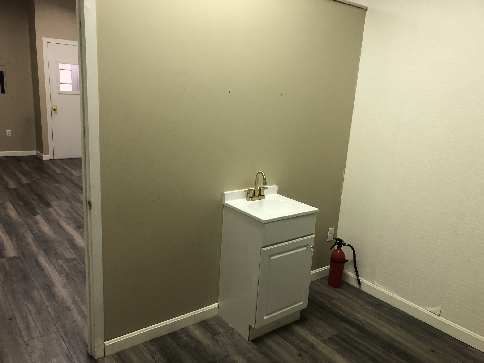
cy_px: 182
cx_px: 242
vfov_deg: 49.7
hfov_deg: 63.4
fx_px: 391
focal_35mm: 28
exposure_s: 1/15
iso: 40
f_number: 1.8
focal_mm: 3.99
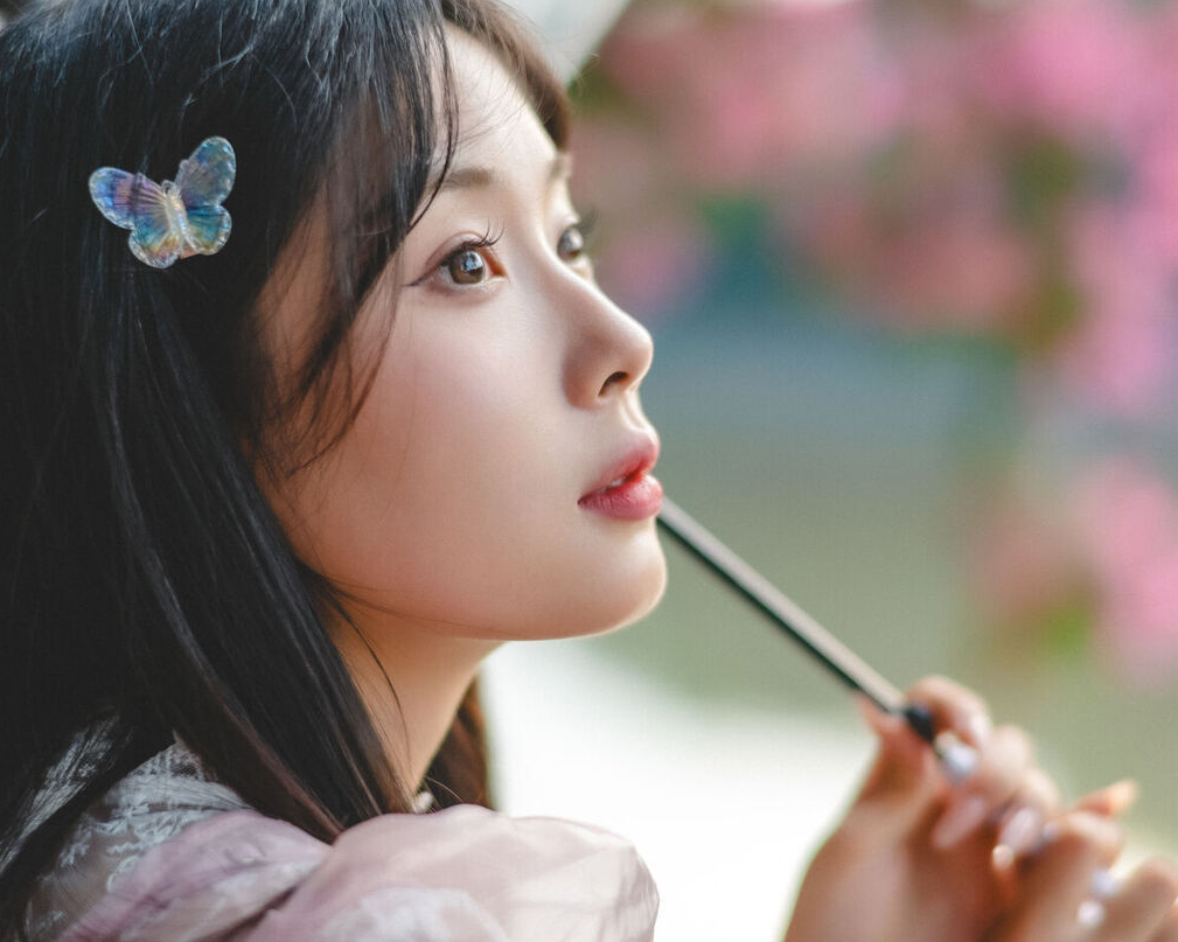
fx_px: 2963
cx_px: 607
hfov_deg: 22.5
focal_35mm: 85
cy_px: 400
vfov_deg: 18.1
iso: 400
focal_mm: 58
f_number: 1.8
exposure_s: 1/2000
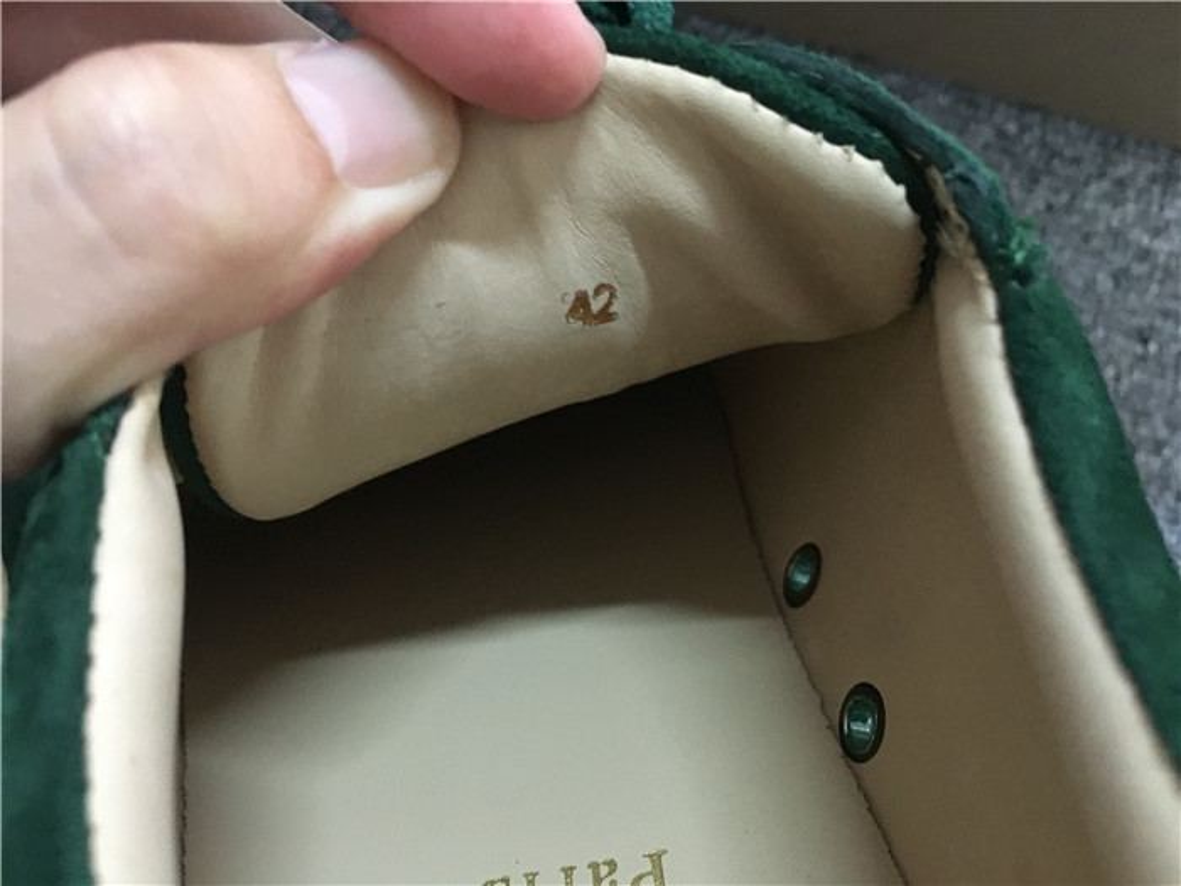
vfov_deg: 48.2
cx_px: 590
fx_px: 989
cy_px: 443
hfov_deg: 61.7
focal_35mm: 29
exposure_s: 1/17
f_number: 2.2
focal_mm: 4.15
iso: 320
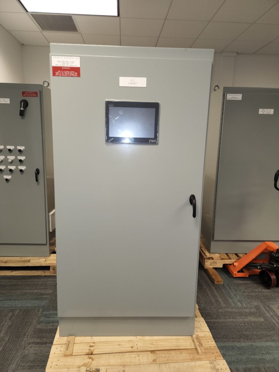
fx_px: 247
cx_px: 140
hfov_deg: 58.9
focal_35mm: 23
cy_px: 186
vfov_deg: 73.9
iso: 125
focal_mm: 6.4
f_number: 1.8
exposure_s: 1/60
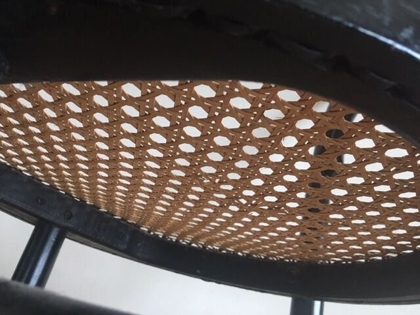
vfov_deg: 48.2
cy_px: 158
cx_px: 210
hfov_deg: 61.7
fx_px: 352
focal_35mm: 29
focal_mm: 4.15
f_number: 2.2
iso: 160
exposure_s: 1/30
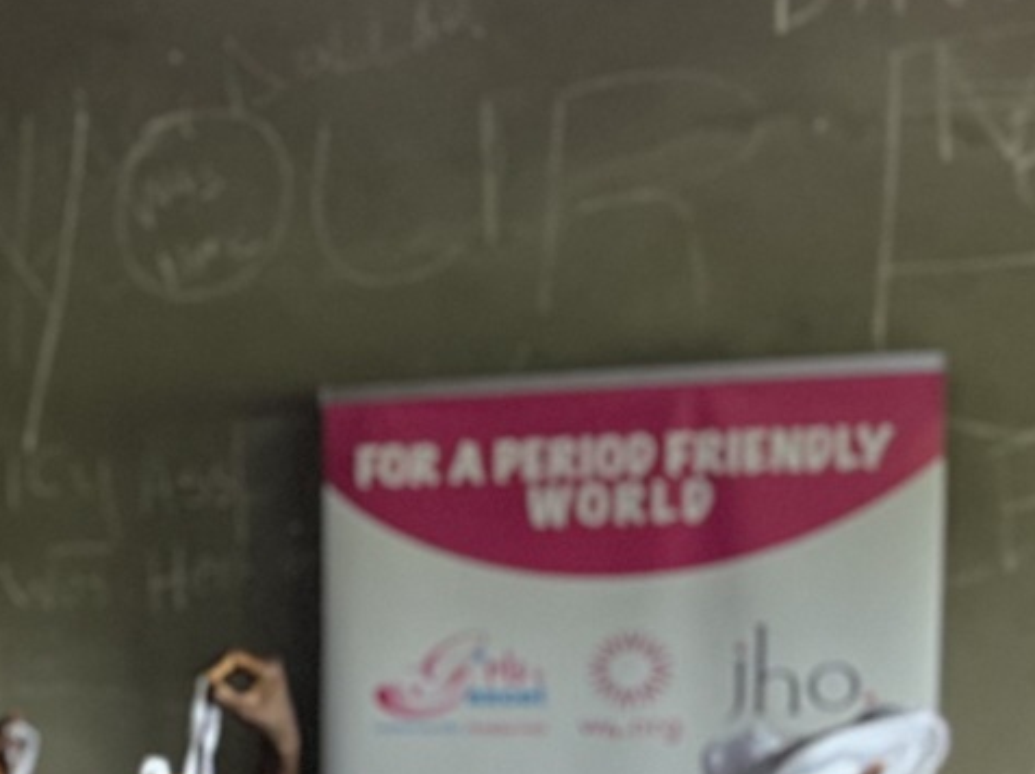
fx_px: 3286
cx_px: -1091
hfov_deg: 14.5
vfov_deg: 13.3
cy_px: 776
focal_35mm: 110
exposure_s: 1/60
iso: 250
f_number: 1.6
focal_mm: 5.1
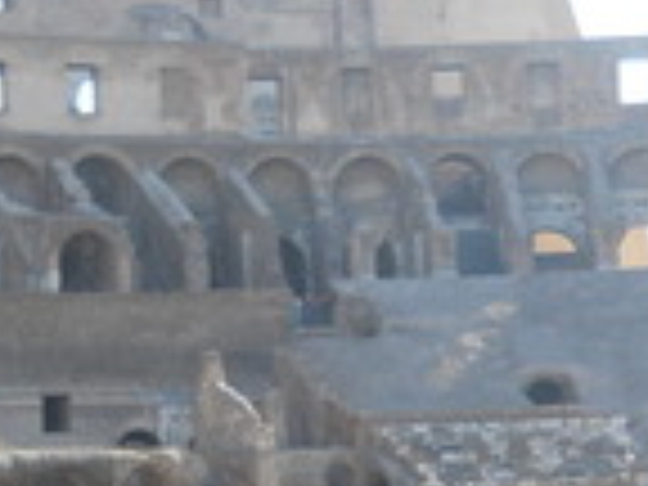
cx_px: 202
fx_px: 2246
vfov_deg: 12.1
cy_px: 590
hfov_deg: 16.4
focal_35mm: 120
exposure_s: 1/250
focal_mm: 4.9
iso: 80
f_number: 3.2
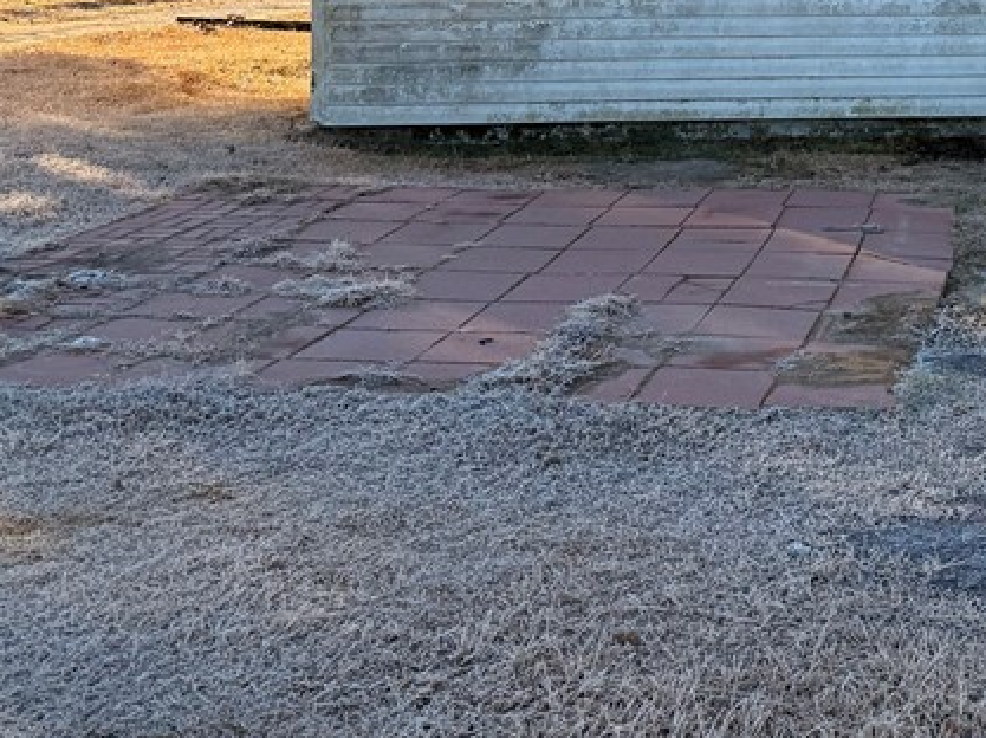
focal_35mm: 59
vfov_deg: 22.7
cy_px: -154
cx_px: 1055
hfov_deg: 29.8
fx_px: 1679
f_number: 1.78
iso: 100
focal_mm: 6.76
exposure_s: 1/2370
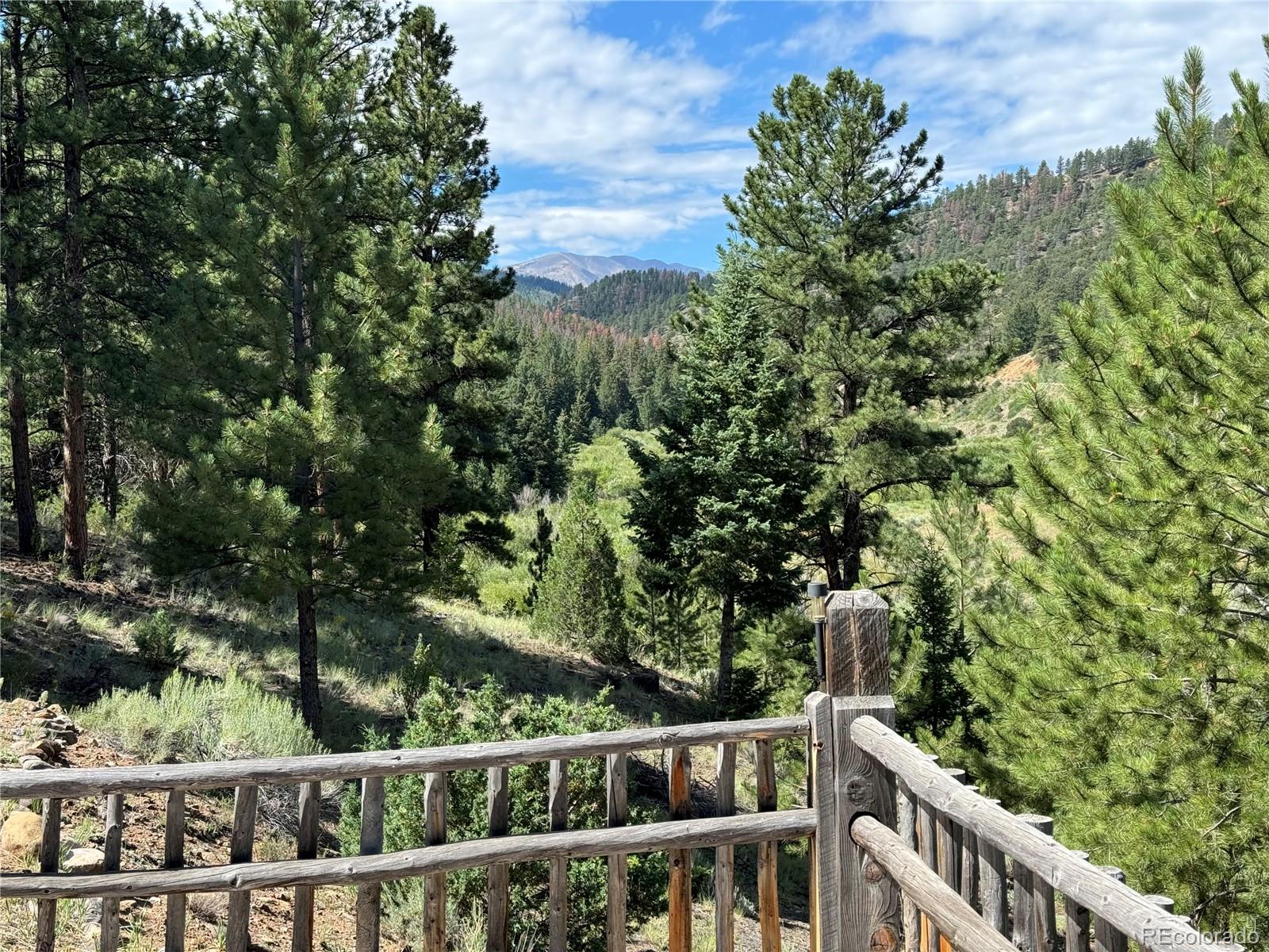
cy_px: 476
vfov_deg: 30.3
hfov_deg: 39.7
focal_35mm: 48
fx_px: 1760
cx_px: 634
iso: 64
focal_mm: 6.76
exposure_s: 1/1524
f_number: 1.78
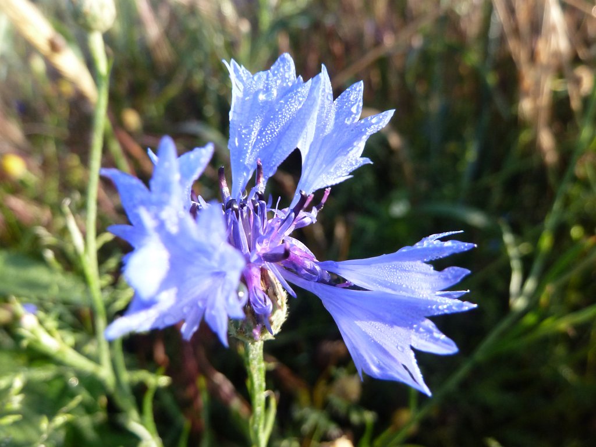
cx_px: 298
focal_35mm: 25
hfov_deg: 69.4
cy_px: 224
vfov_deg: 54.9
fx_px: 430
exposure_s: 1/250
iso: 200
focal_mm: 4.1
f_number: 3.5
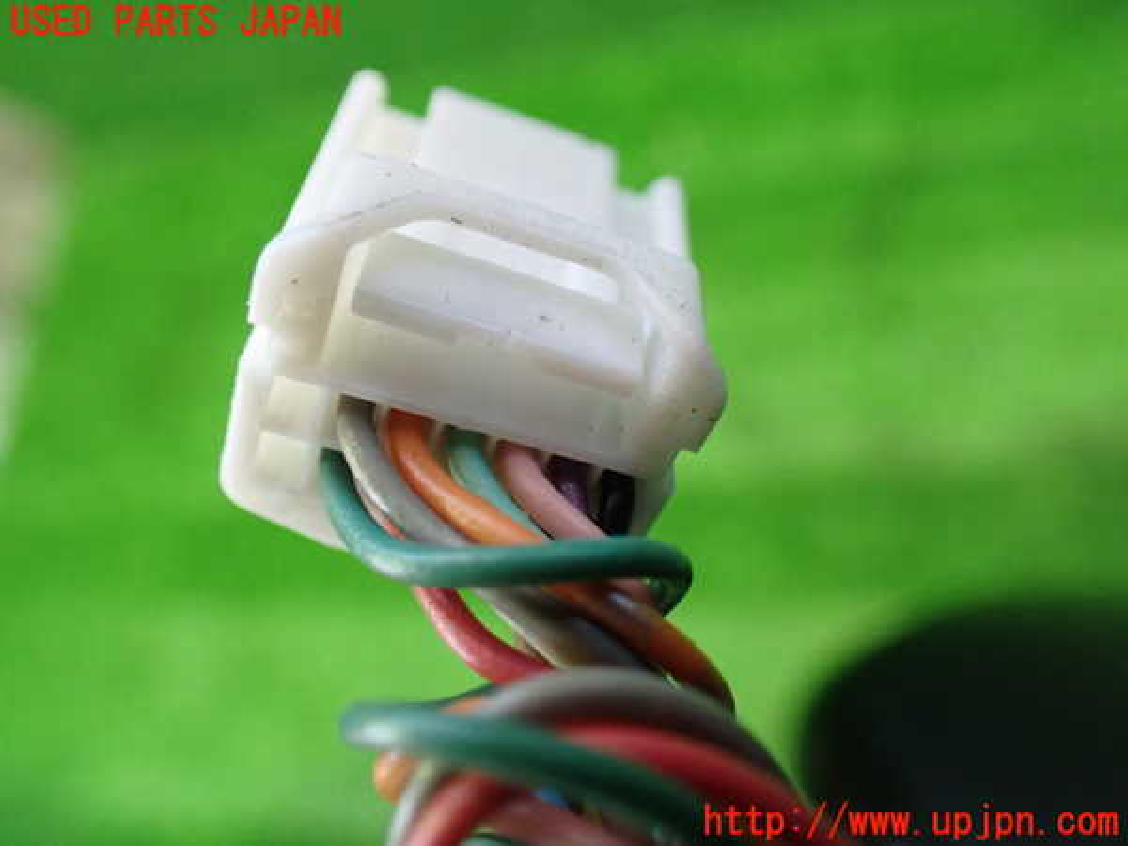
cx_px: 564
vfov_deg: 46.8
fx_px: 978
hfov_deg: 60.0
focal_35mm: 30
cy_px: 423
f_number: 2.3
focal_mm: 5.4
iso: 800
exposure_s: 1/40
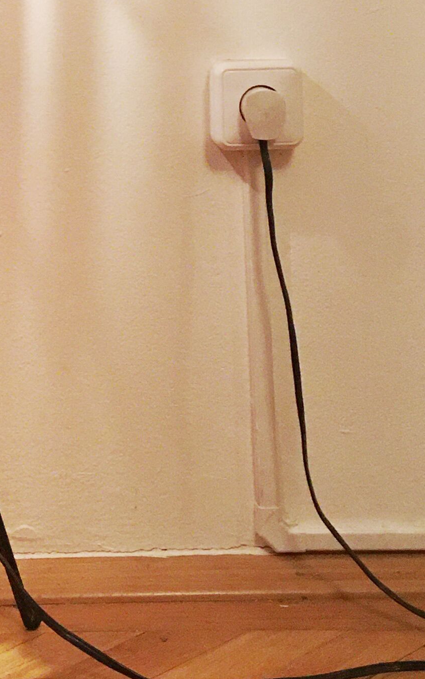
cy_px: -52
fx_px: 1705
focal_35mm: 92
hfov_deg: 13.8
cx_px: -86
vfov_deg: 21.5
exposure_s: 1/17
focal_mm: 4.15
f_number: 2.2
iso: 80
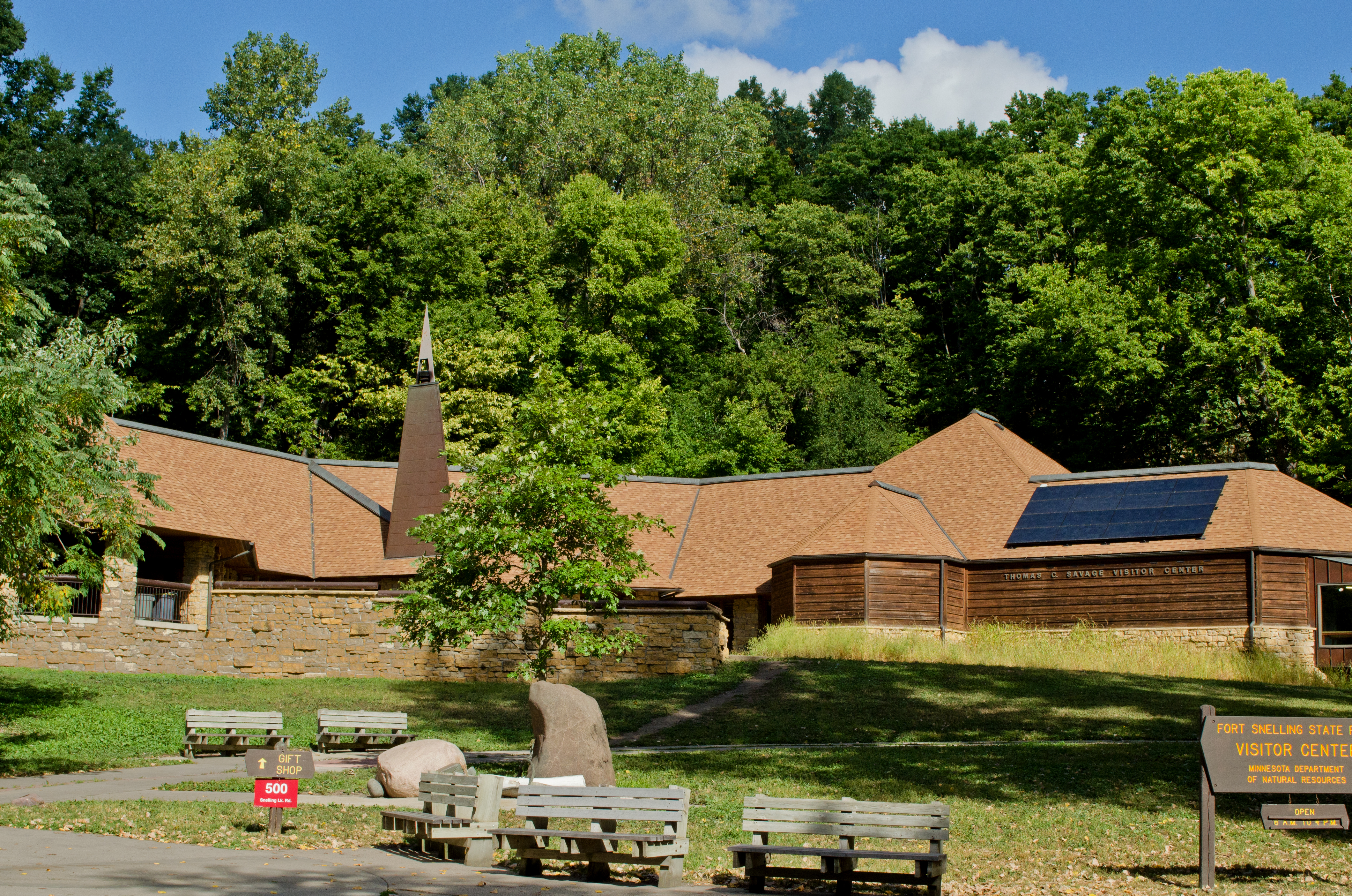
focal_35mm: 51
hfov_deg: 39.3
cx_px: 677
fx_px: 1896
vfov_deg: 26.6
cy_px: 480
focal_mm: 29
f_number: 10
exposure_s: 1/640
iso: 400
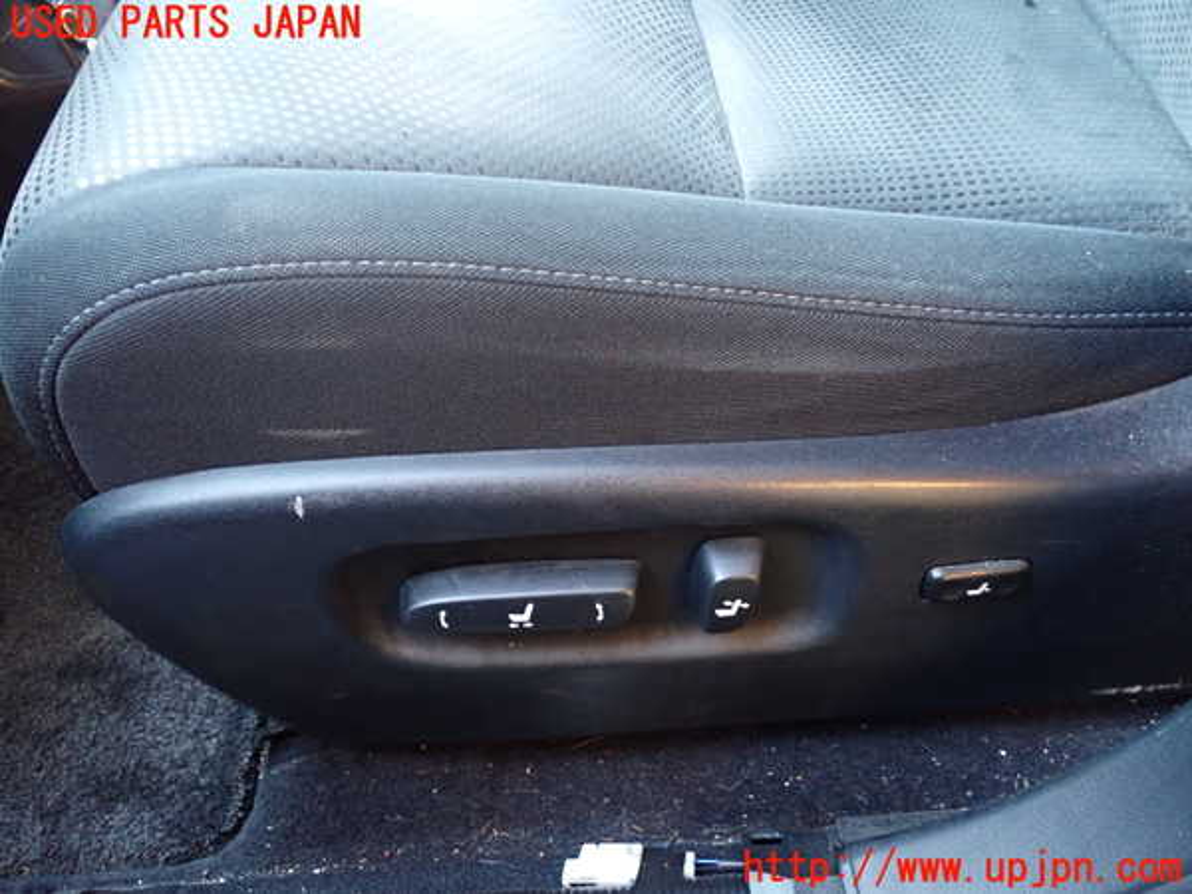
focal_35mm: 30
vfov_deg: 46.8
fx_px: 1033
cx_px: 596
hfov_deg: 60.0
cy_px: 447
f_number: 2.3
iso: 800
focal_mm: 5.4
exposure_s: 1/20
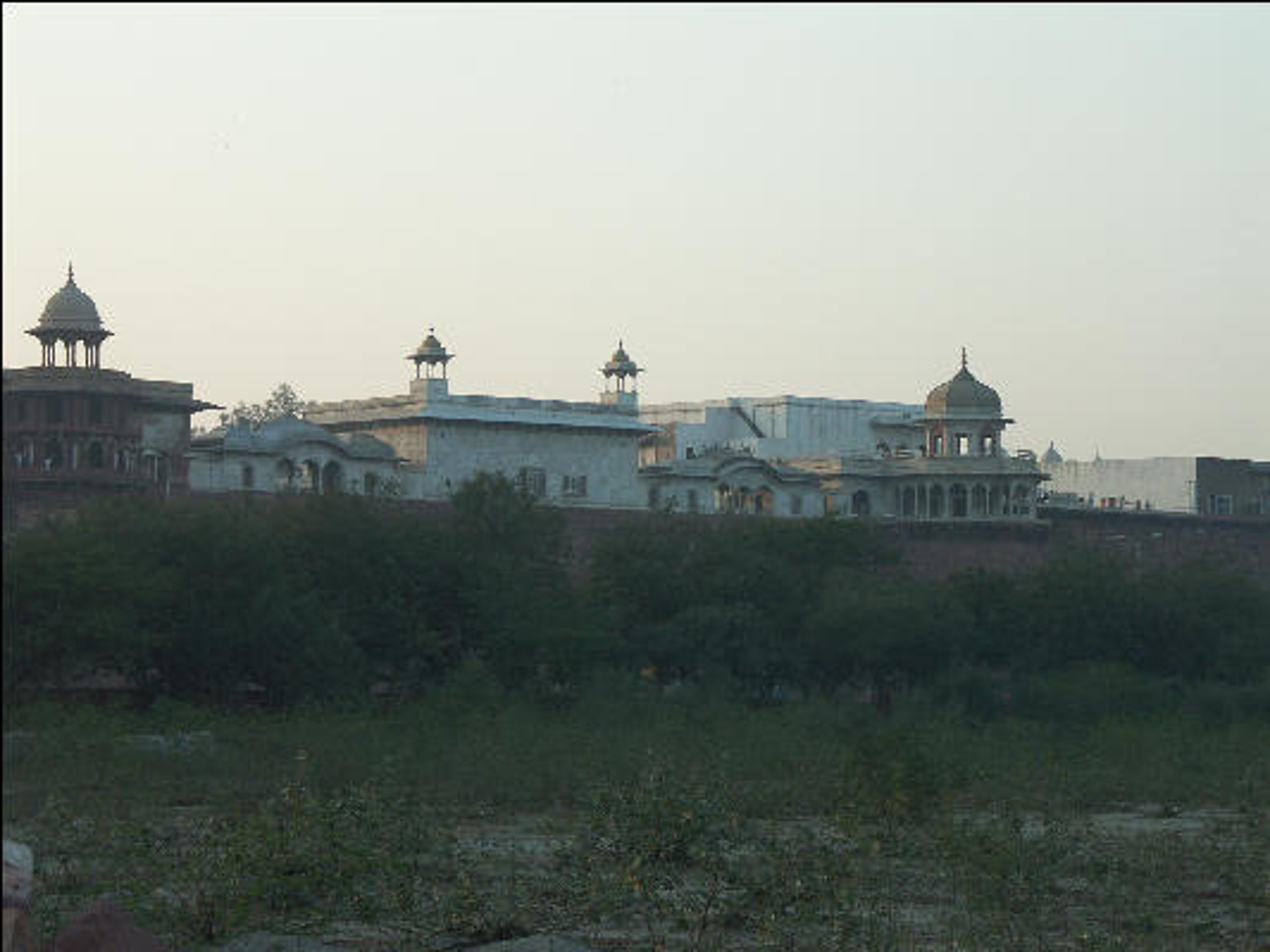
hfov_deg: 17.1
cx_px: 635
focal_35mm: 115
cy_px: 476
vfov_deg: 12.9
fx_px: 4220
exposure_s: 1/250
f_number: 5
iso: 100
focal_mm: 28.41
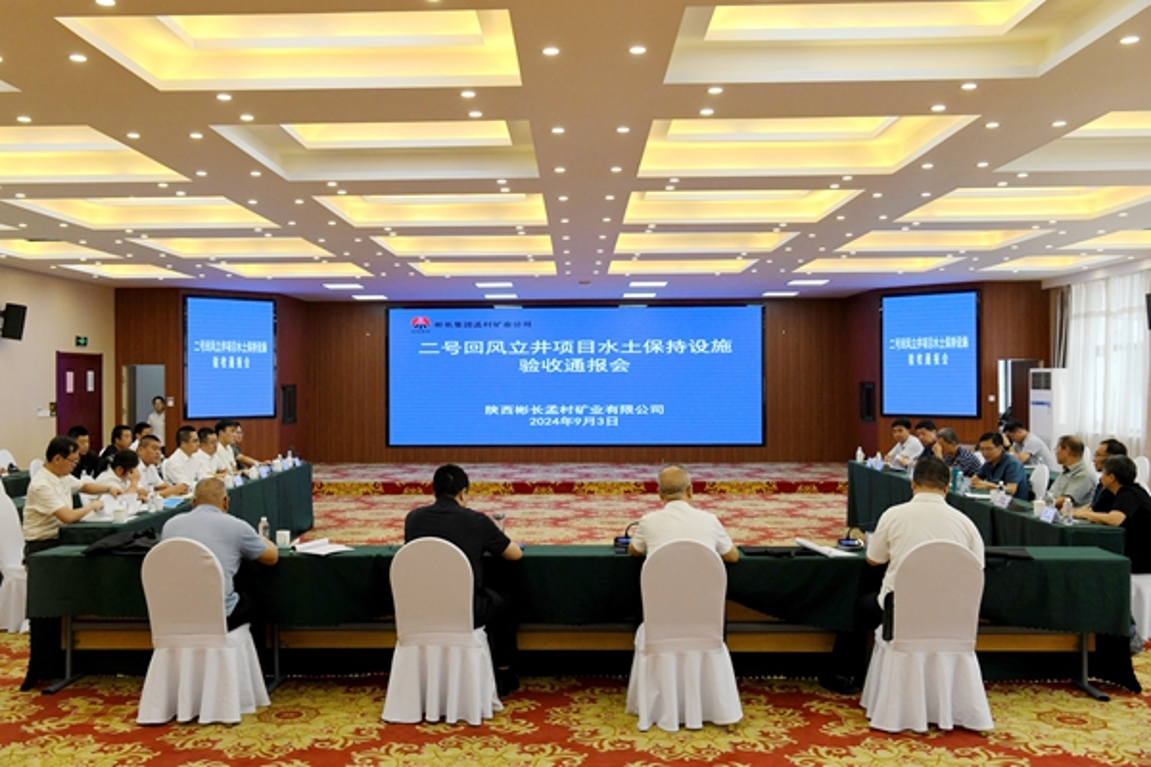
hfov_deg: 55.8
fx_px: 1087
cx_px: 576
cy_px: 384
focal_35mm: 34
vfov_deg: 38.9
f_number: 8
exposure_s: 1/250
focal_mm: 34
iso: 1600
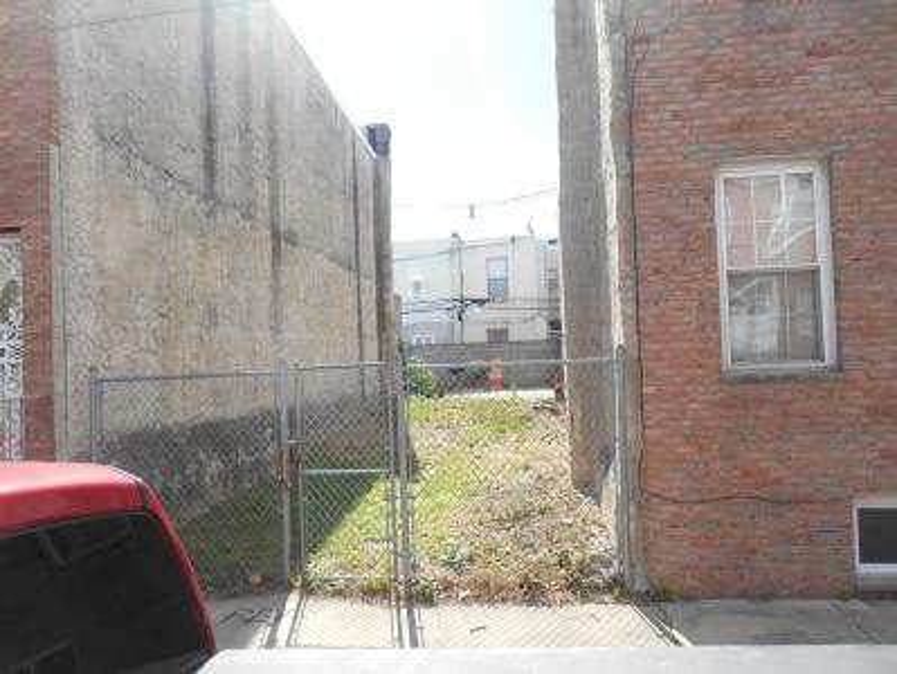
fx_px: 674
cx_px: 448
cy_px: 337
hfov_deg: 67.3
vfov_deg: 53.1
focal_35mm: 26
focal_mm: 4.7
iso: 80
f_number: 3.4
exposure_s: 1/320
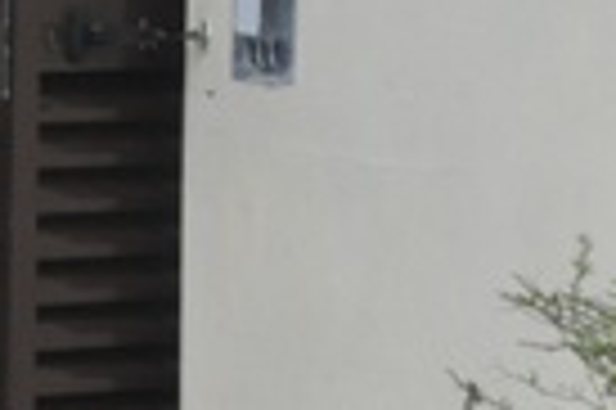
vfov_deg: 2.1
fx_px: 11041
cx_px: -342
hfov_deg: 3.2
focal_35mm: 646
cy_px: 70
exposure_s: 1/1250
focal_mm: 92
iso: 1600
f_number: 9
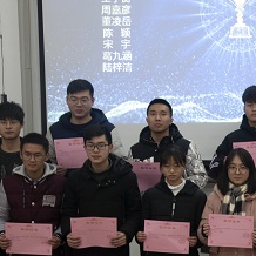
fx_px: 1171
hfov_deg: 12.3
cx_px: 283
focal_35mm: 140
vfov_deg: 12.5
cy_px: 159
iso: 400
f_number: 5
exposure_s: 1/15
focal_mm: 48
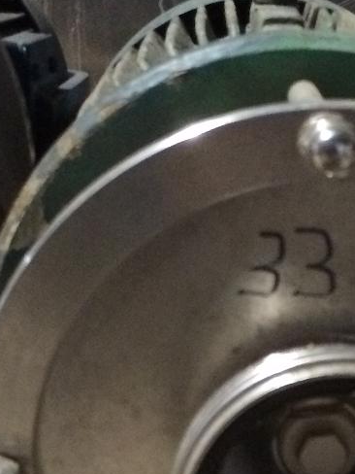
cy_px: 424
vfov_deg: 19.9
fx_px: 1326
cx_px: 307
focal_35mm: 97
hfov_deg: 15.1
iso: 400
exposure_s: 1/17
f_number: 2.2
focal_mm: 4.15
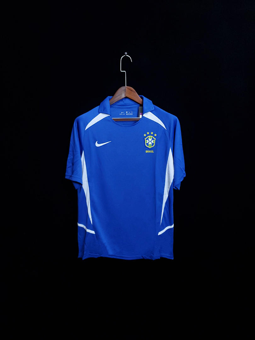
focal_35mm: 26
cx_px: 128
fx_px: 255
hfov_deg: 53.1
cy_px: 170
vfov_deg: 67.3
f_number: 1.5
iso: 200
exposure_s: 1/30
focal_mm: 4.3
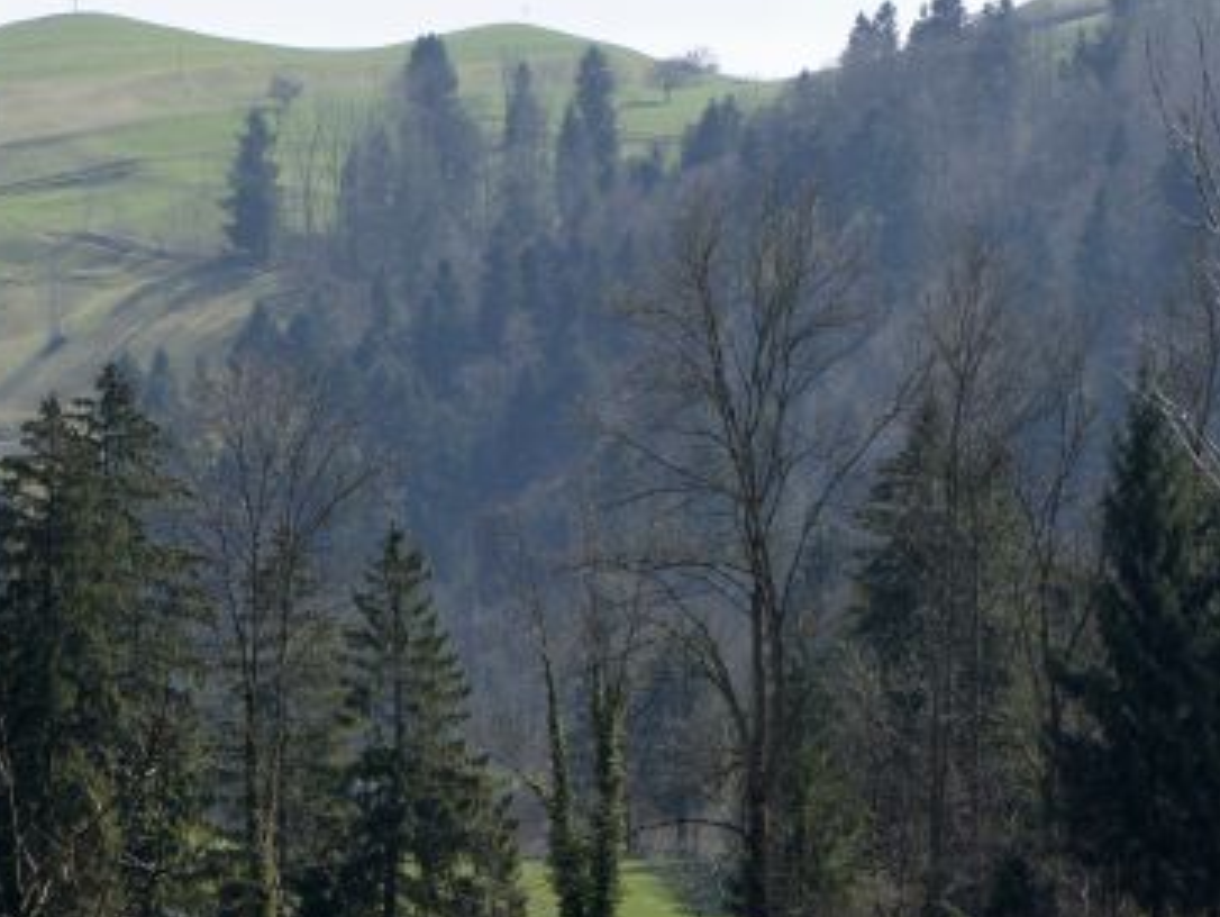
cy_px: 401
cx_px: 222
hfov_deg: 11.2
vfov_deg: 8.5
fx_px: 6174
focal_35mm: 175
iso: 200
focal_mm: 55
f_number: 9
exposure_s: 1/250
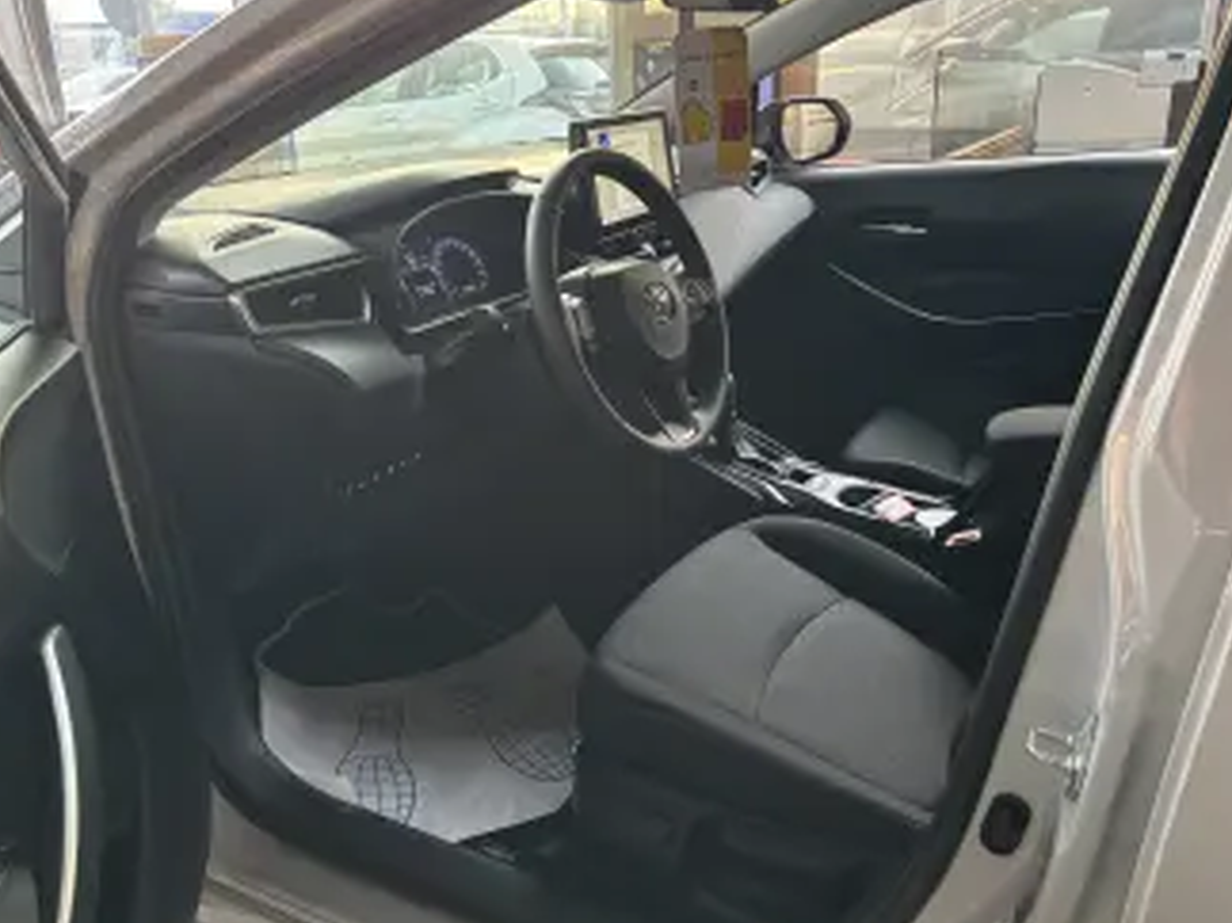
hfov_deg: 61.7
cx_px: 626
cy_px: 427
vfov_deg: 48.2
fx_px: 1032
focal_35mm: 29
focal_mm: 5.96
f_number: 1.6
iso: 200
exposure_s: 1/60
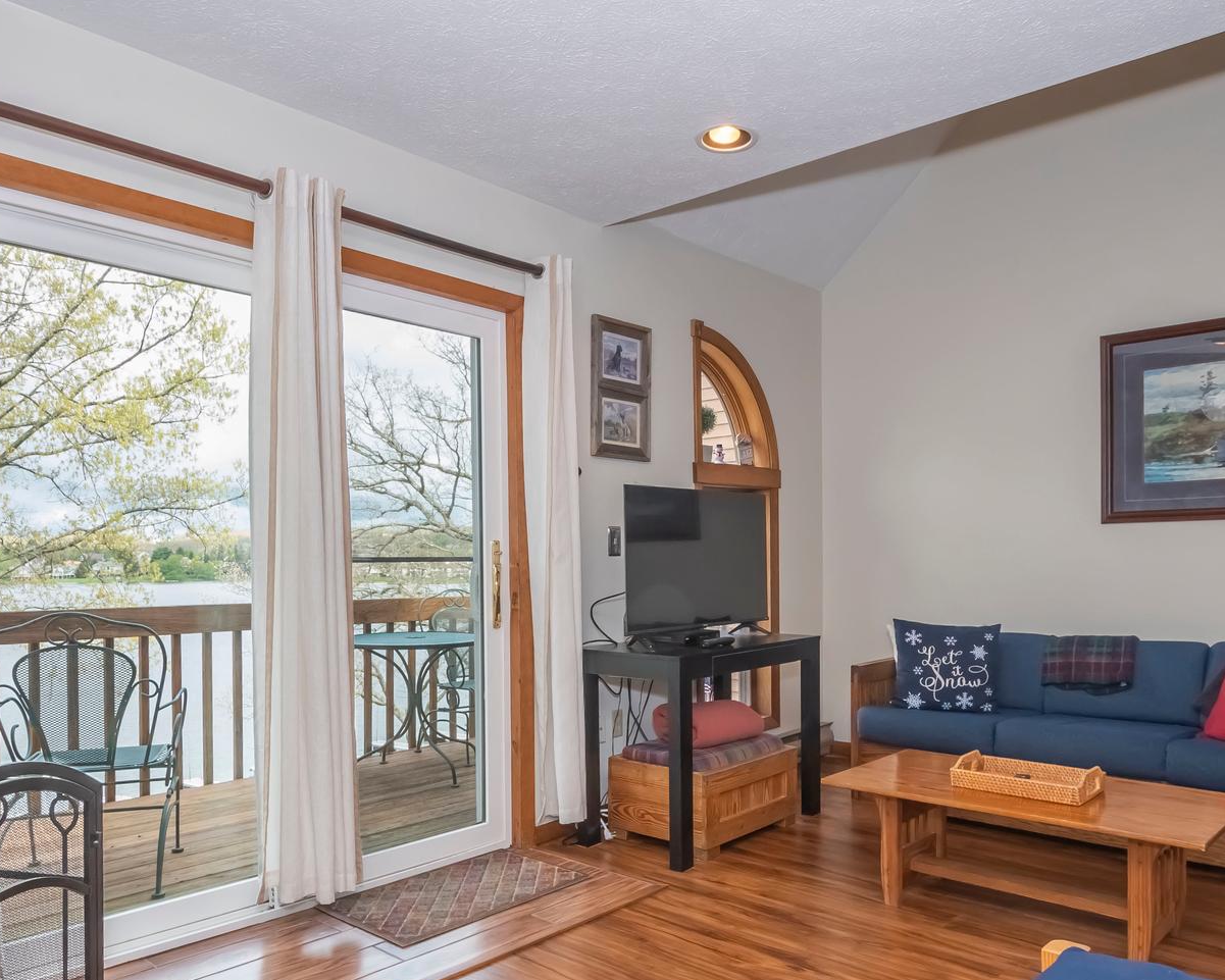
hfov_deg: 70.2
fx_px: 870
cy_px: 663
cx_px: 639
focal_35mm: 24
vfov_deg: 57.3
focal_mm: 10
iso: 640
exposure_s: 1/160
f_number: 6.3
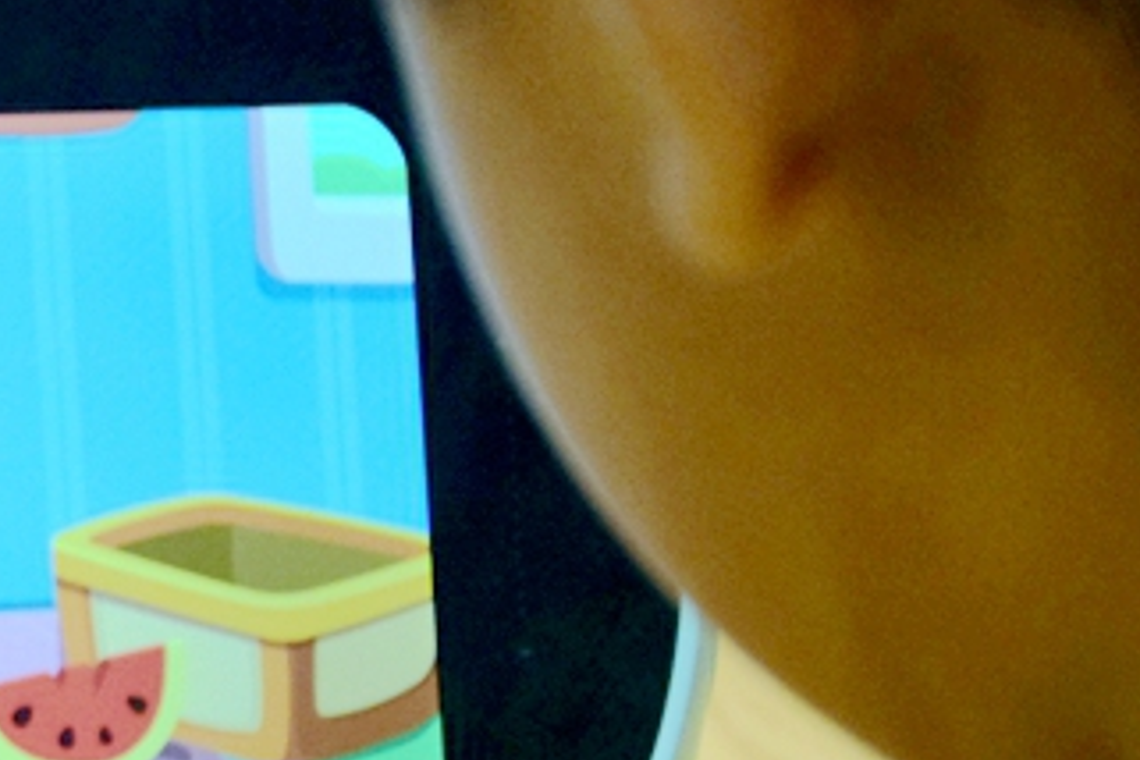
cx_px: -533
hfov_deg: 6.4
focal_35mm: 316
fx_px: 10006
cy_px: 460
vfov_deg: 4.3
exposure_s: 1/60
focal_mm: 66
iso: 1400
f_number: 5.3
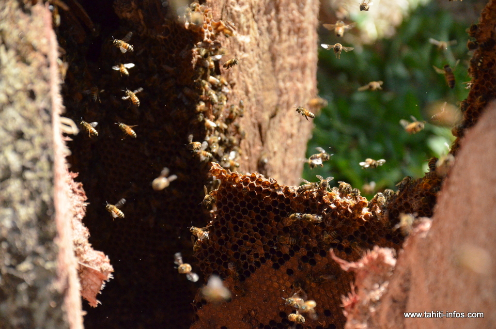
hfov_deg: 9.8
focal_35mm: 210
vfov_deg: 6.5
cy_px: 164
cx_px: 248
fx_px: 2888
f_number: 9
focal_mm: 140
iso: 4000
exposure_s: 1/5000
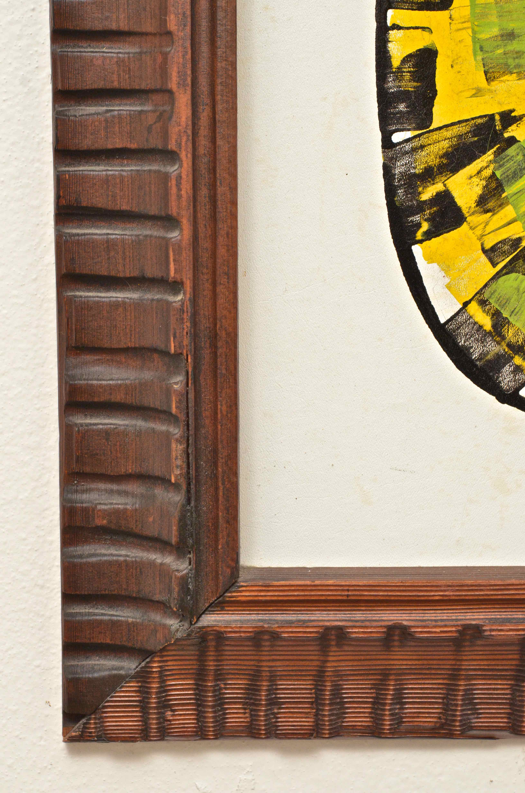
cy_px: 396
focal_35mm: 117
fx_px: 2571
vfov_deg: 17.5
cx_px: 262
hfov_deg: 11.7
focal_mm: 78
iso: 1600
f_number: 9
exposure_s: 1/200
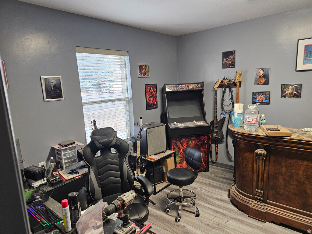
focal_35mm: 23
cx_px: 156
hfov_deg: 73.9
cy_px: 117
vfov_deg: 58.9
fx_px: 207
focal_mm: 6.3
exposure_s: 1/120
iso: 500
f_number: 1.7
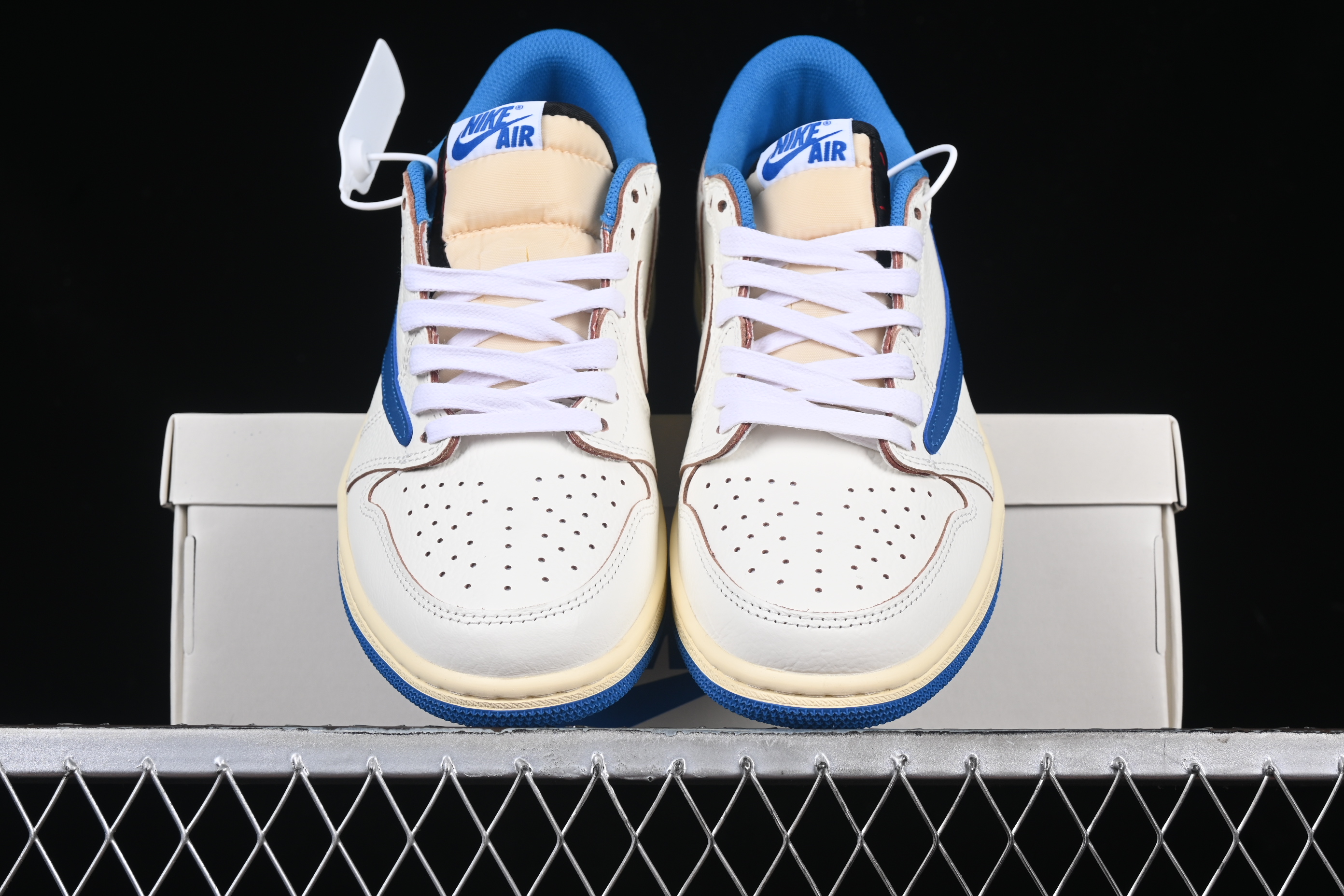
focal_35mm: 75
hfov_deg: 27.0
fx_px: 2800
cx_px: 672
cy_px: 448
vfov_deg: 18.2
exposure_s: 1/80
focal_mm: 50
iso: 160
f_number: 8
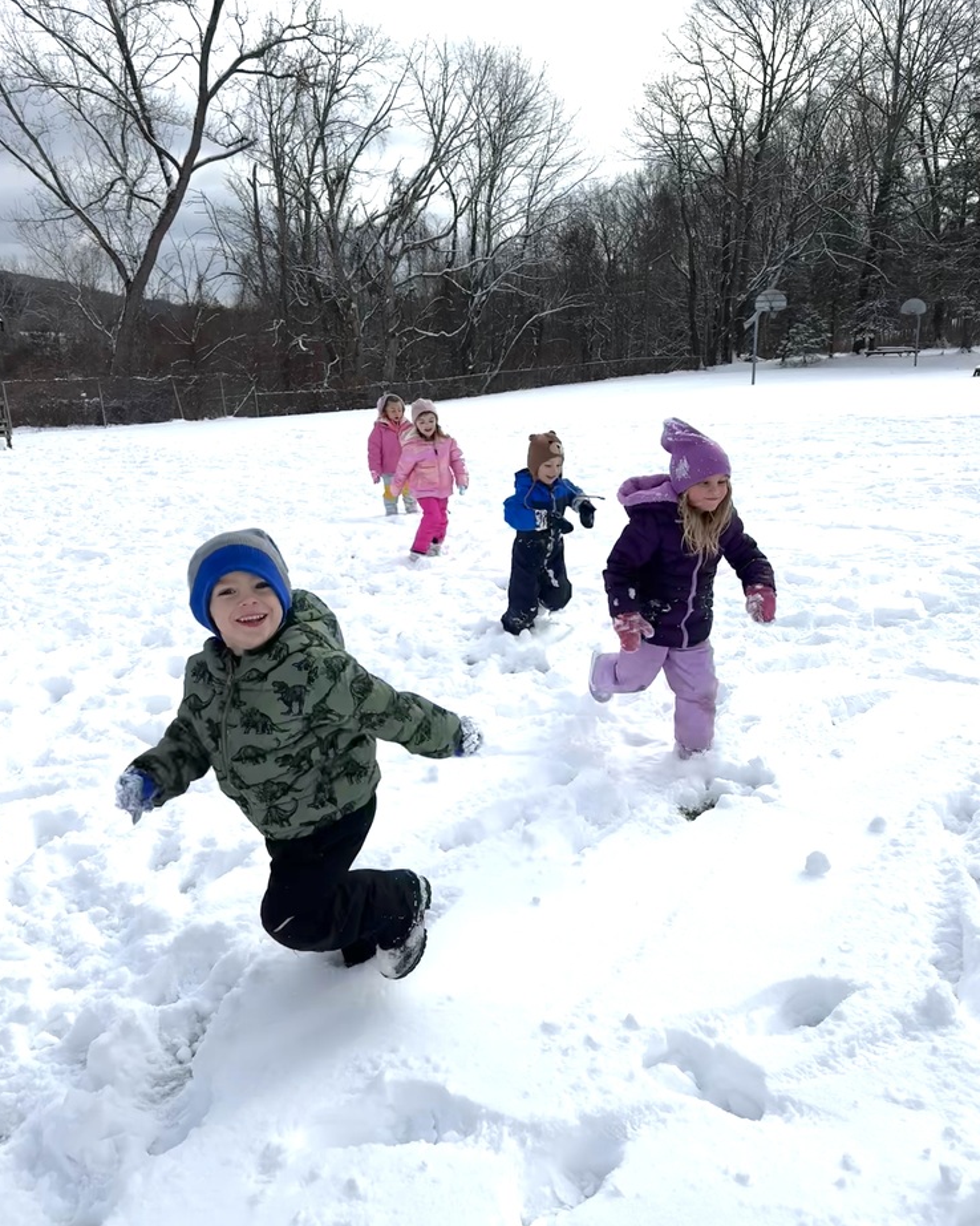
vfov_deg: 66.0
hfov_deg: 54.9
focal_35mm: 26
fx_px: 943
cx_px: 502
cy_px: 610
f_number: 1.78
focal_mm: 6.76
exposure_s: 1/12346
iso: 80
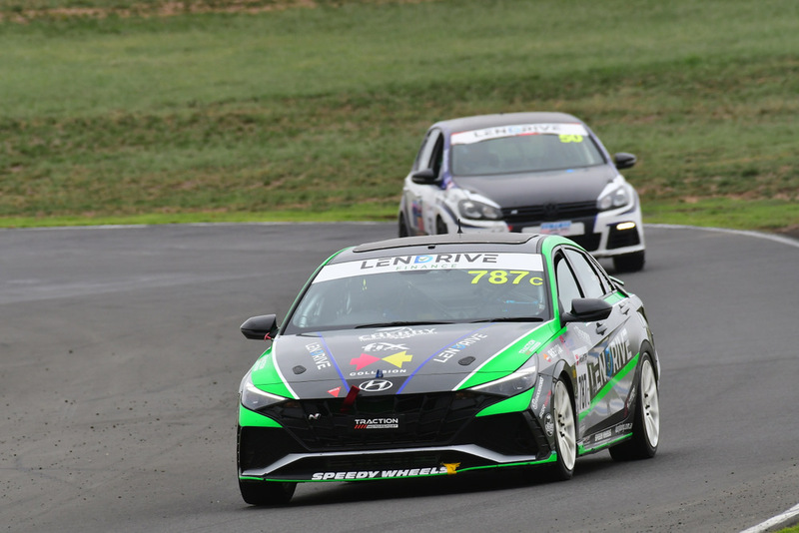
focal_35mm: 750
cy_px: 266
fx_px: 16651
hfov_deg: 2.7
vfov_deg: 1.8
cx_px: 400
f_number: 10
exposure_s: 1/640
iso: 640
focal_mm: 500
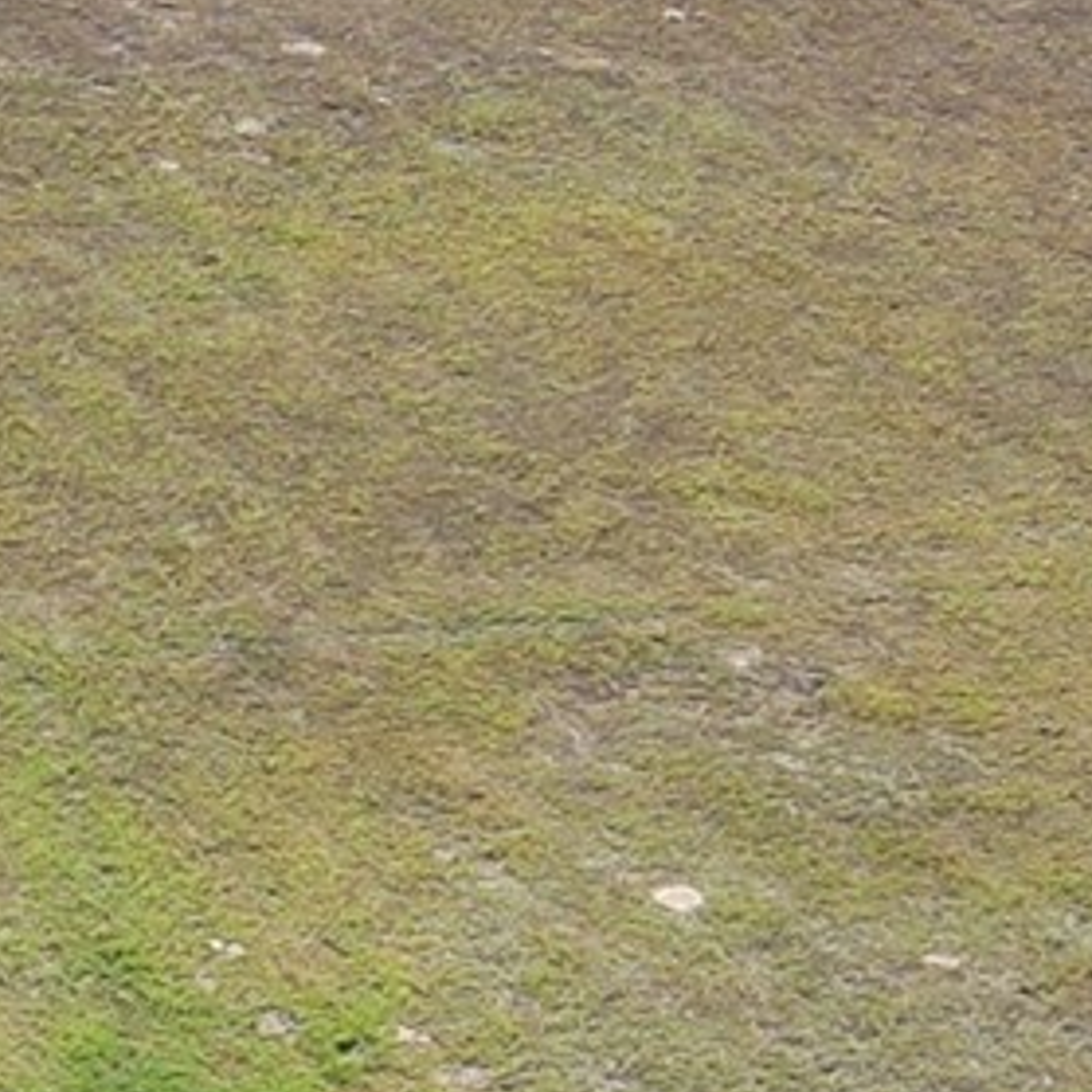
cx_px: -1213
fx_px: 5211
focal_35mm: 146
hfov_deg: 10.8
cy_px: 2403
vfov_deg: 10.6
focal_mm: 4.5
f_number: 2.8
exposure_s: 1/320
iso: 110
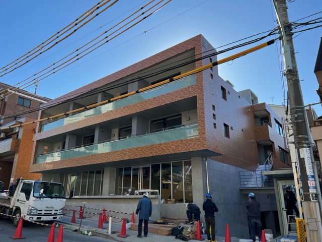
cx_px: 161
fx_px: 242
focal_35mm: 26
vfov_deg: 53.1
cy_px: 121
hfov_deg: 67.3
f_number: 1.5
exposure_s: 1/2762
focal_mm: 5.7
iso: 50
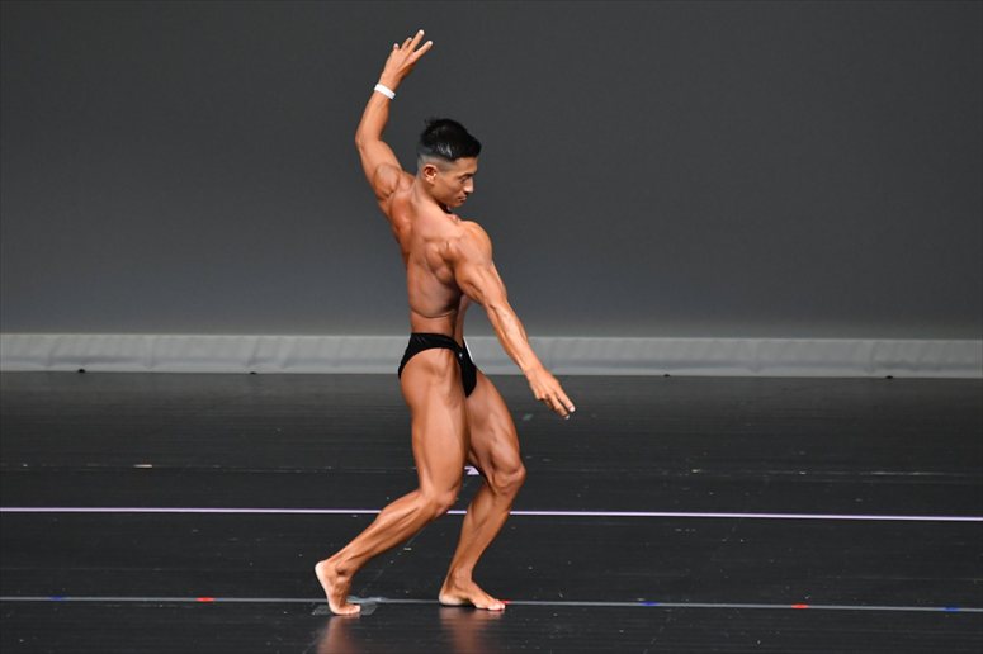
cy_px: 327
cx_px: 492
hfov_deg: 5.5
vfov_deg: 3.7
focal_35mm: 375
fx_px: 10235
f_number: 5.6
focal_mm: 250
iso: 4000
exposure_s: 1/400
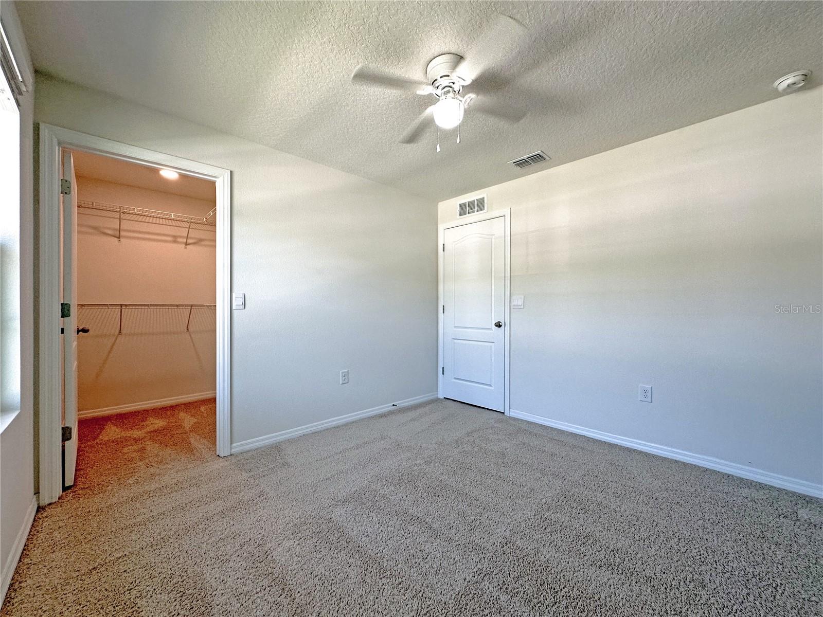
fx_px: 333
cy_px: 308
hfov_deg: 102.1
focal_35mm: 14
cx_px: 412
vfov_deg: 85.7
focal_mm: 2.22
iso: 100
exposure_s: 1/120
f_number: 2.2
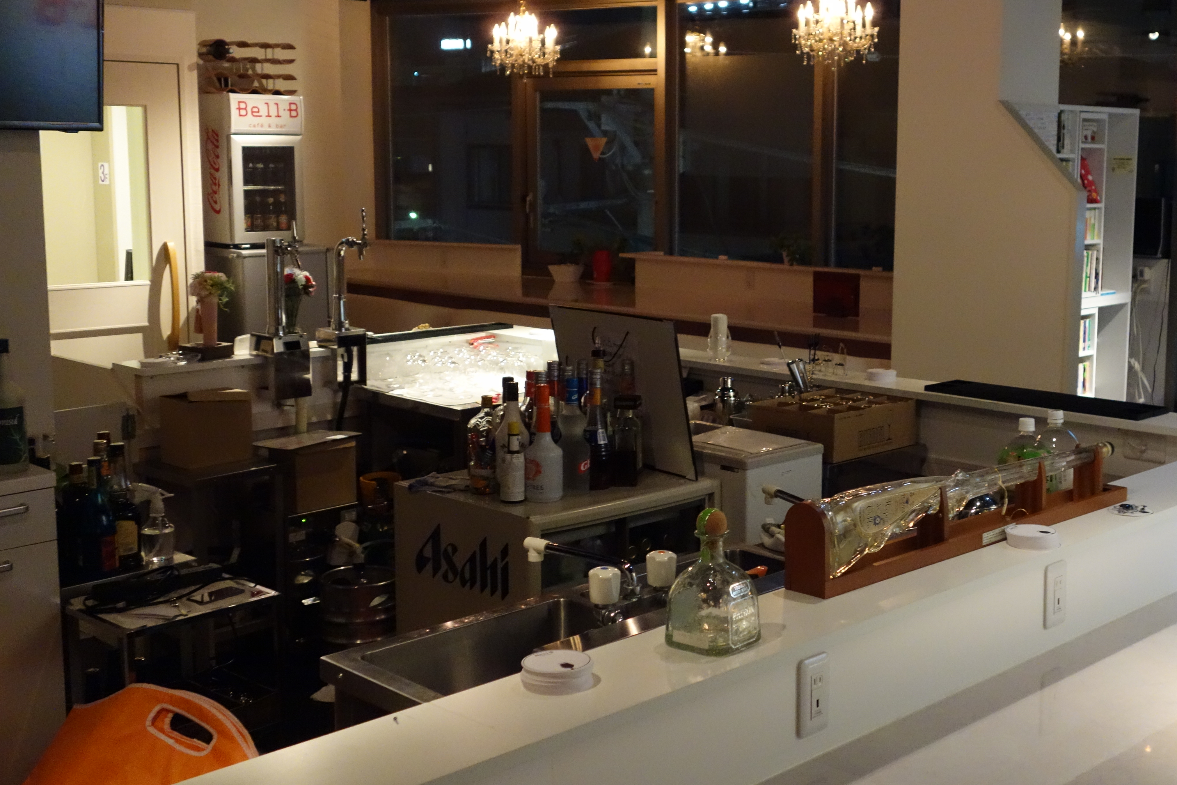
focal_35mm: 46
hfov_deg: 42.4
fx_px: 1504
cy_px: 344
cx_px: 750
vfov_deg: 29.2
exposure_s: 1/40
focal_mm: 12.48
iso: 1600
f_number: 3.2
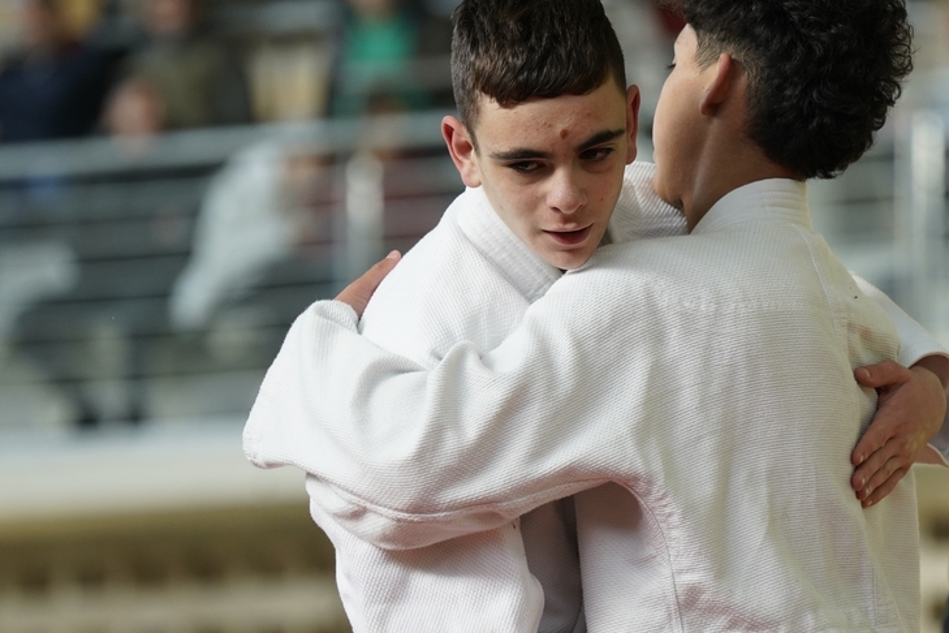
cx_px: 577
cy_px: 393
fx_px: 8672
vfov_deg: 4.2
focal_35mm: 329
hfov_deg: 6.3
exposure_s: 1/800
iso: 1250
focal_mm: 200
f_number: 4
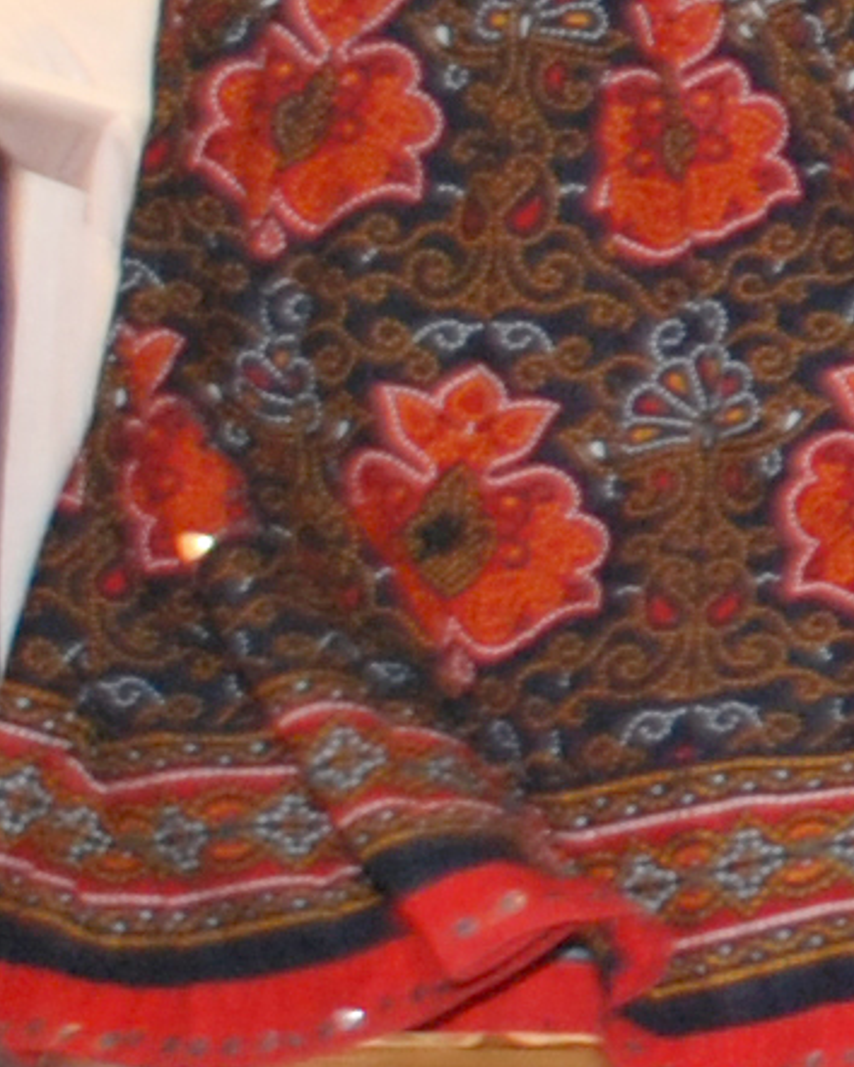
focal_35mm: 432
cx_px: 4535
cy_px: -589
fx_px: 13643
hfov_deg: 3.3
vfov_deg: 4.4
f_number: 4.5
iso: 250
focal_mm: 35
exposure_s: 1/50
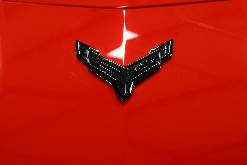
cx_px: 124
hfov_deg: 19.5
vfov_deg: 13.0
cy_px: 82
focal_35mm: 105
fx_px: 720
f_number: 7.1
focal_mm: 70
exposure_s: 1/30
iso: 800
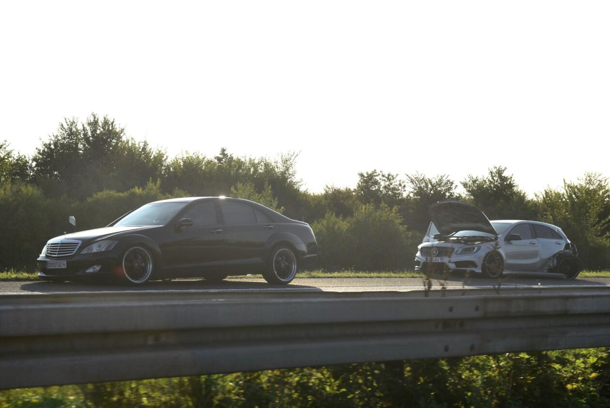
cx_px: 305
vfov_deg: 28.1
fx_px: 814
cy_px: 204
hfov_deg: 41.1
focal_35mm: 48
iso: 200
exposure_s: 1/1000
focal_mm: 48
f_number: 5.6
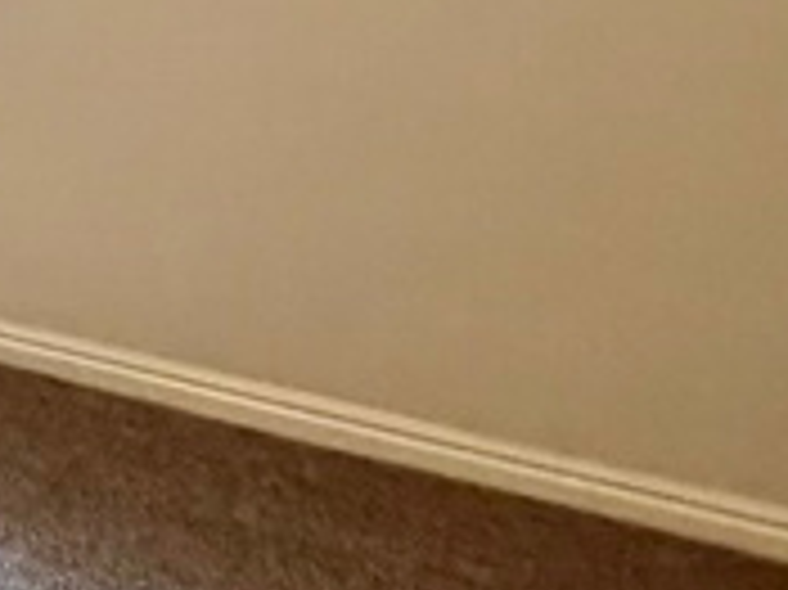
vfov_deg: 17.0
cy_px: -167
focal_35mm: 82
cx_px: -536
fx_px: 1865
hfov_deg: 19.3
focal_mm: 2.22
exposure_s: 1/60
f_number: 2.2
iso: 640
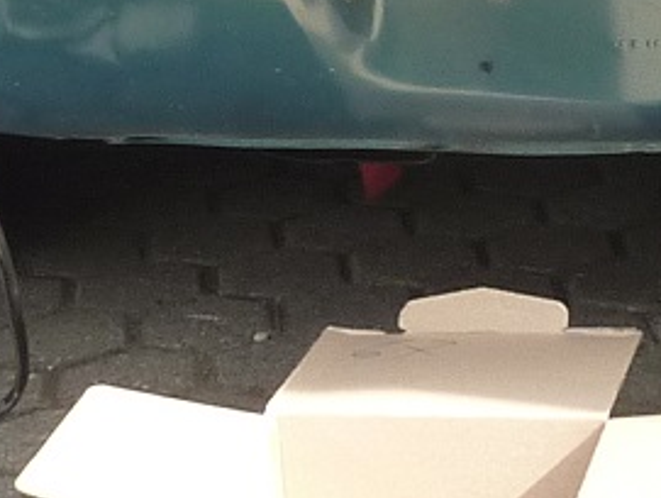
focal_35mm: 154
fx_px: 2945
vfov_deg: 9.5
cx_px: 602
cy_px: -94
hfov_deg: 12.7
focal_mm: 4.4
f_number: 3.5
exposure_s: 1/125
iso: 125
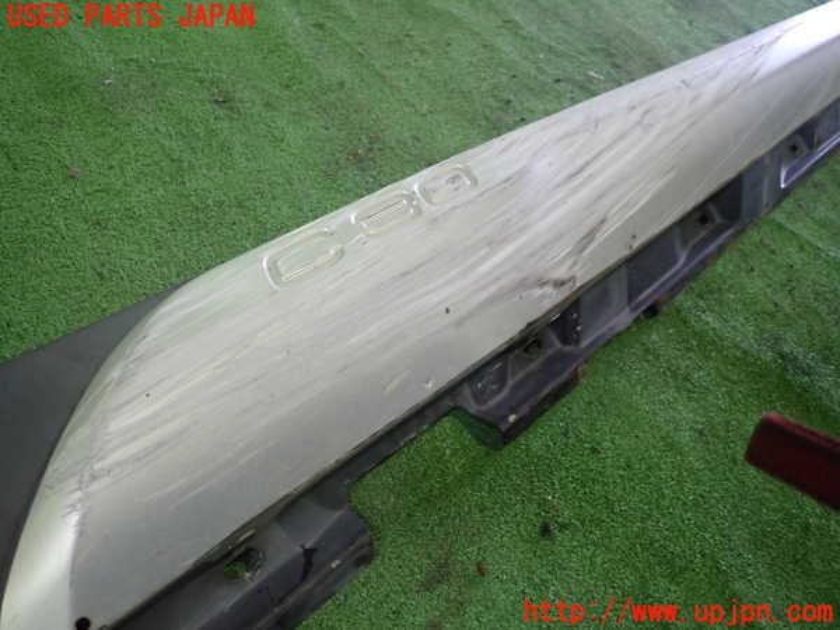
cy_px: 315
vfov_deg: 54.9
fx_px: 607
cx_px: 420
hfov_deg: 69.4
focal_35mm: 25
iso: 400
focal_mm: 4.5
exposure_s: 1/30
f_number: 2
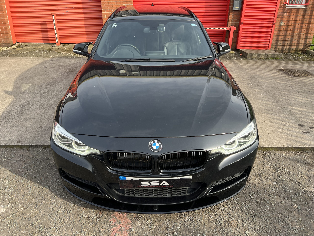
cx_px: 157
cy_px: 118
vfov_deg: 53.1
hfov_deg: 67.3
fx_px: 236
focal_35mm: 26
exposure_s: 1/718
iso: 50
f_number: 1.5
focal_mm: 5.7
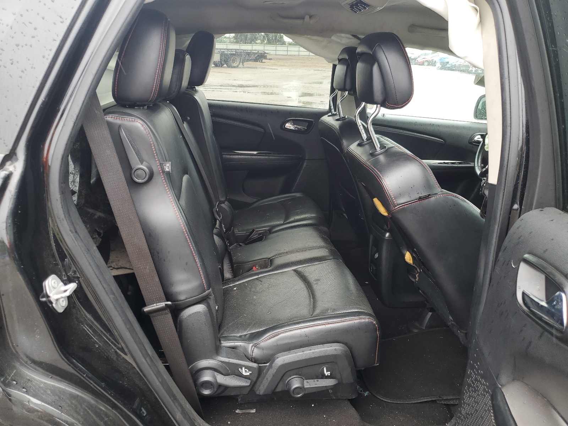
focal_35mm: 26
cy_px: 213
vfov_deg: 53.1
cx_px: 284
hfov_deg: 67.3
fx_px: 427
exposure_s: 1/192
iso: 50
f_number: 1.5
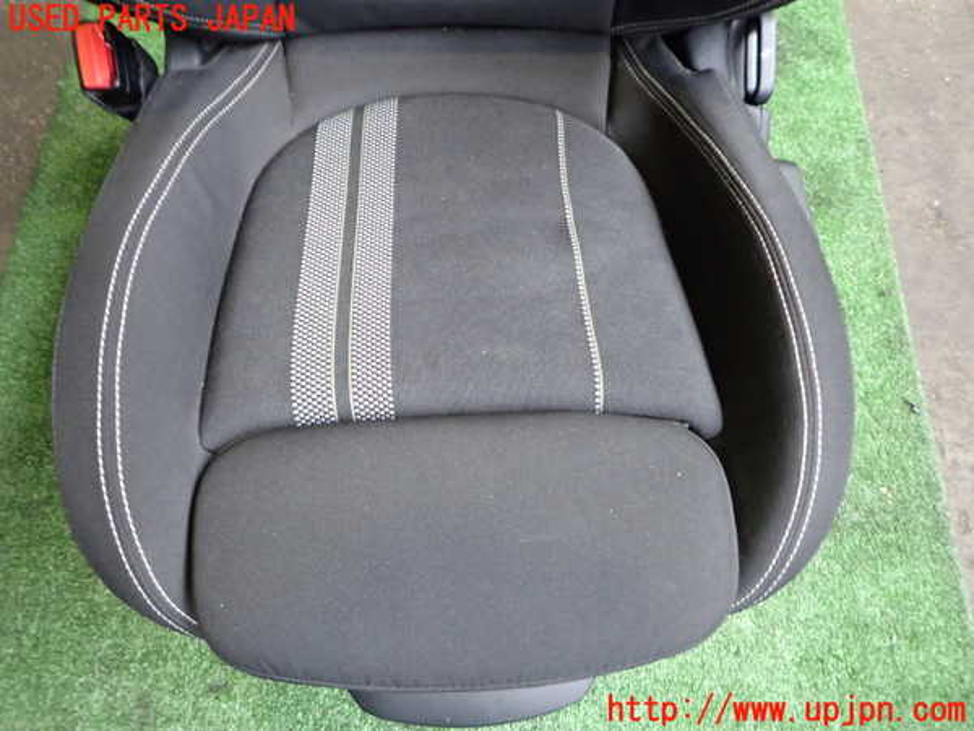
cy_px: 366
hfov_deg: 69.4
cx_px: 487
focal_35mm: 25
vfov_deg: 54.9
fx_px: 703
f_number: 2
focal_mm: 4.5
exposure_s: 1/60
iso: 400
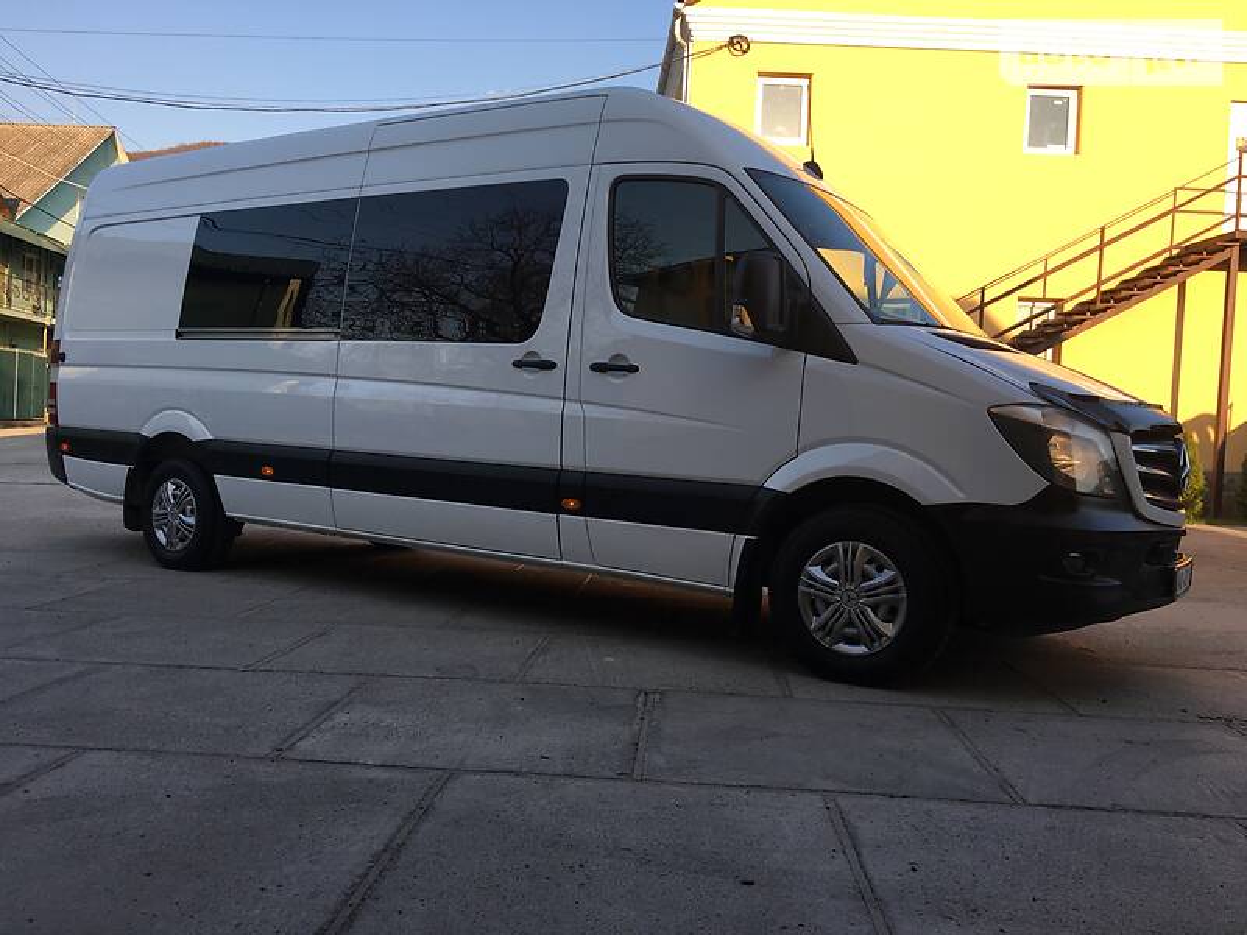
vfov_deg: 48.2
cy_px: 468
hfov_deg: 61.7
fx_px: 1045
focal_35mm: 29
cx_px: 624
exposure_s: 1/400
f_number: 2.2
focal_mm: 4.2
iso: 25
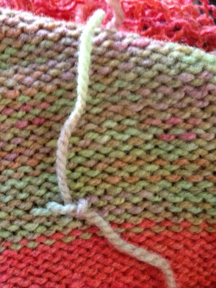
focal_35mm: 51
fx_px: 424
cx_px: 59
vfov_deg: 37.2
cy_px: 184
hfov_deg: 28.2
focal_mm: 4.28
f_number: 2.4
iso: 500
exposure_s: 1/15
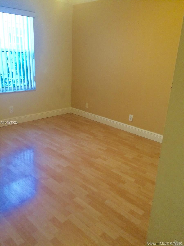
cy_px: 123
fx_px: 206
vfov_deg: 61.7
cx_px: 92
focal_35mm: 29
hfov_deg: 48.2
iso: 250
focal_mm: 4.15
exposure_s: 1/30
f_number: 2.2
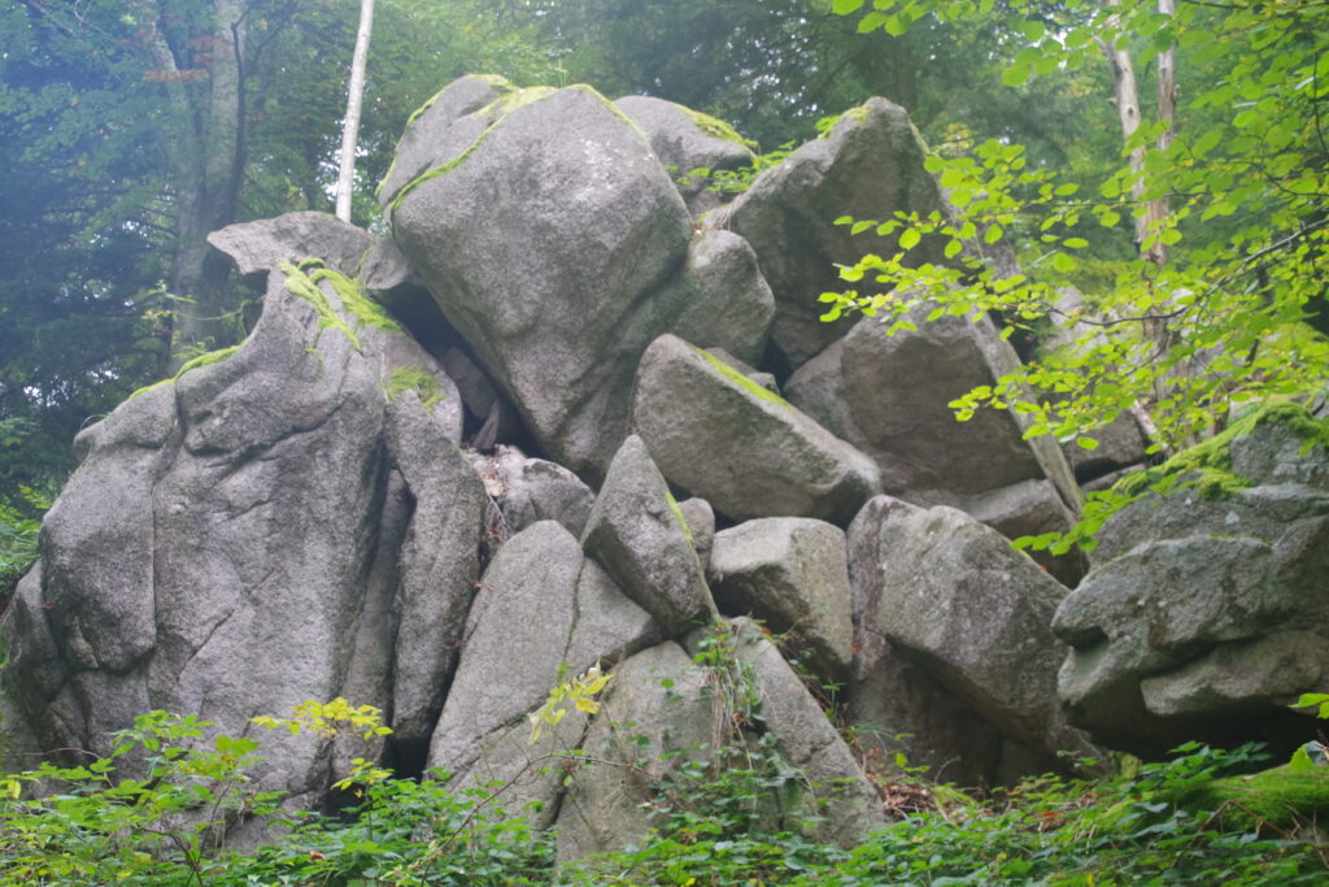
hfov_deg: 38.9
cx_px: 664
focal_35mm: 51
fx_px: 1883
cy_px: 444
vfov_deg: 26.5
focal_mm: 34
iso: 1600
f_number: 7.1
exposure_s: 1/60
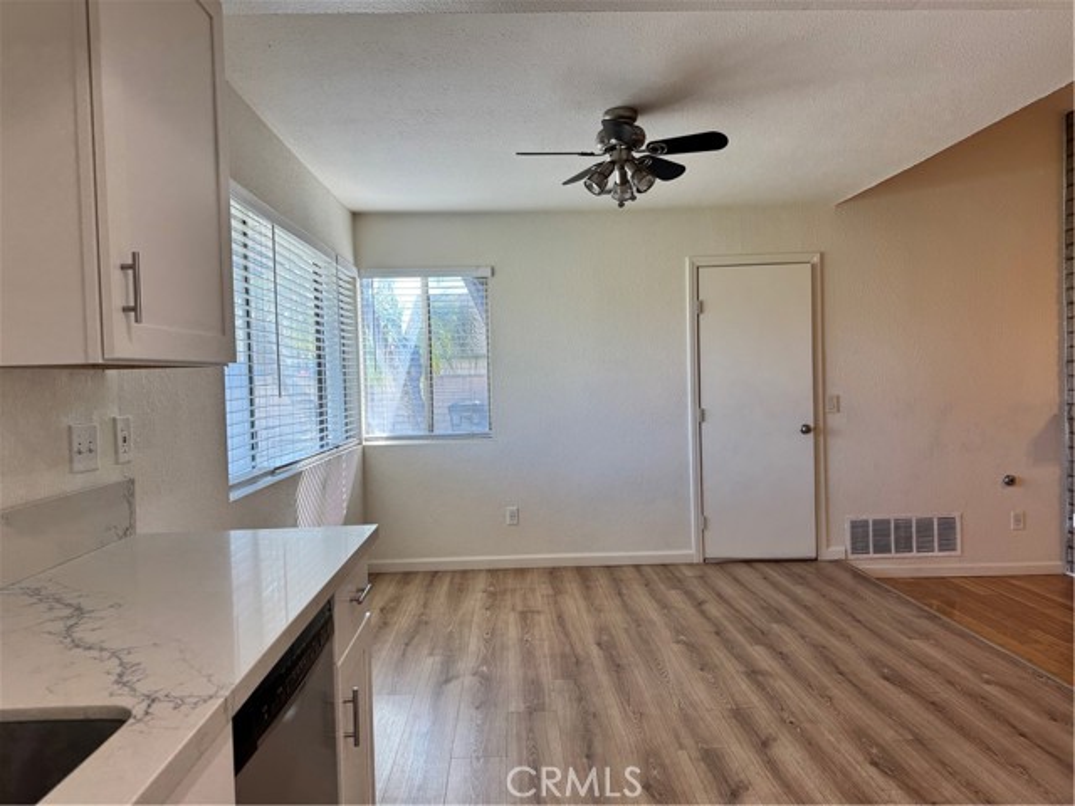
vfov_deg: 56.8
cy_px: 403
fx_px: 745
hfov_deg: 71.6
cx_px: 538
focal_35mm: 24
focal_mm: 6.76
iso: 80
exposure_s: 1/284
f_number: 1.78
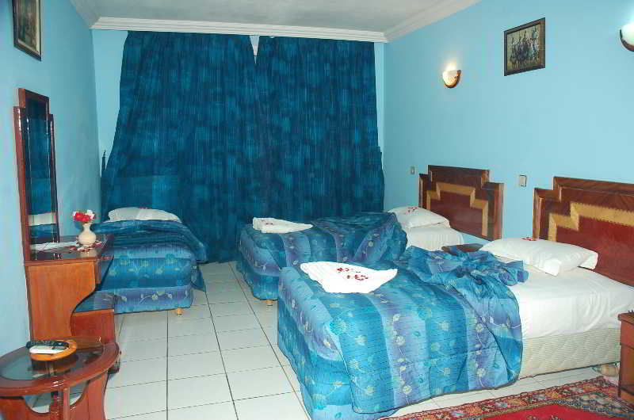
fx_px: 475
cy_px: 210
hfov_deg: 67.5
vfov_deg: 47.7
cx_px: 317
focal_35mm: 27
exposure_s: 1/60
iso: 320
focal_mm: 18
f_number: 5.6
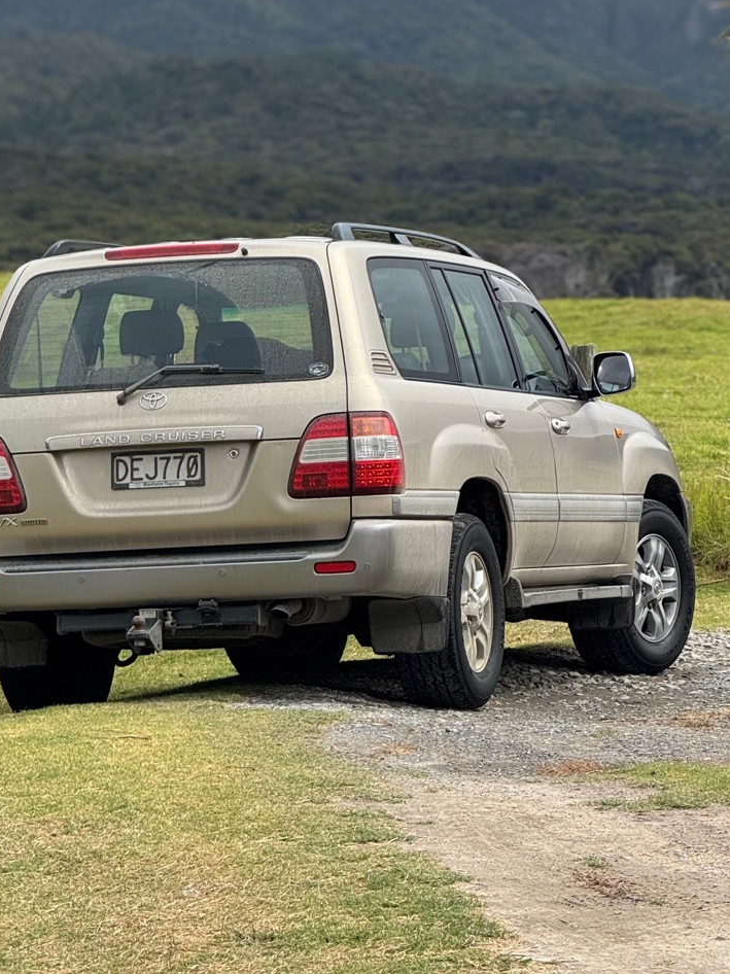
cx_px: 528
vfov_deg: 9.7
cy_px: 178
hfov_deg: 7.3
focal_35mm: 203
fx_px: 5711
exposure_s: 1/1096
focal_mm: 15.66
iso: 50
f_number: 2.8
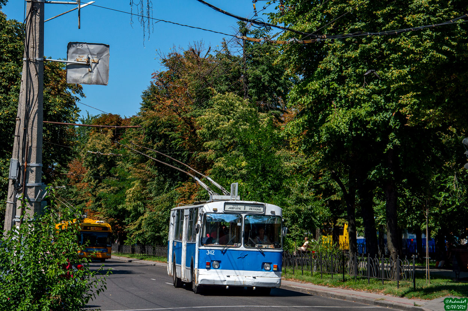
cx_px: 234
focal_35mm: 93
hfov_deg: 21.9
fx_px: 1208
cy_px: 156
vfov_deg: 14.7
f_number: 10
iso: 100
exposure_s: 1/640
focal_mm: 62
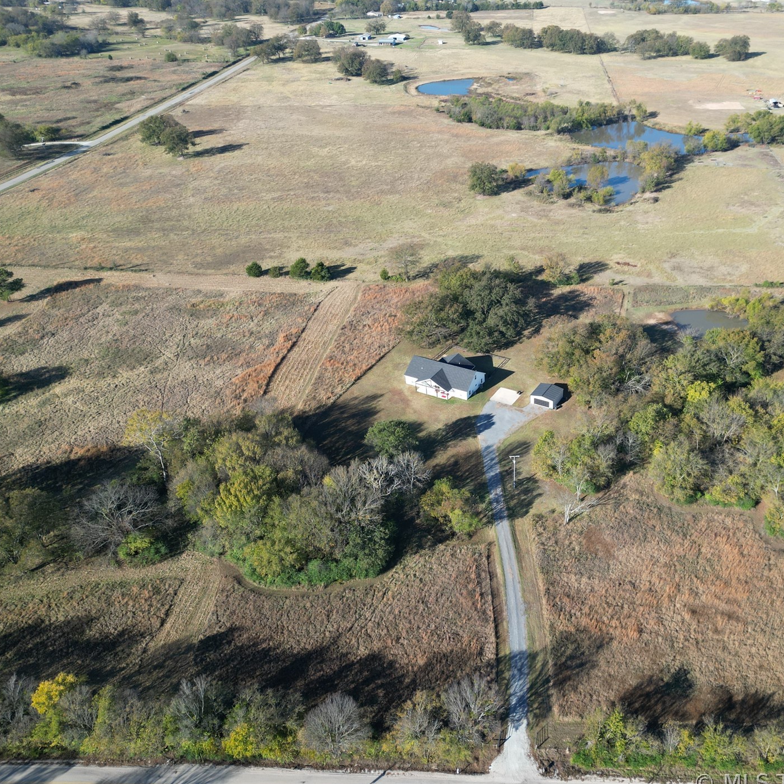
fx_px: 743
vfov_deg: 55.6
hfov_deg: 54.6
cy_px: 399
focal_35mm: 29
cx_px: 519
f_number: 1.7
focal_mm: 6.72
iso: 110
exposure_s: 1/1250
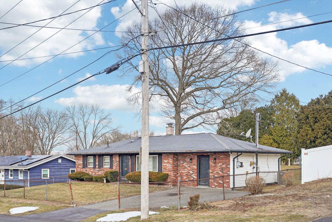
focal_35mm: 41
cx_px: 147
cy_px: 119
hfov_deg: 47.3
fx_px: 378
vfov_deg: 32.6
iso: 100
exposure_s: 1/250
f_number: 8
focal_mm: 35
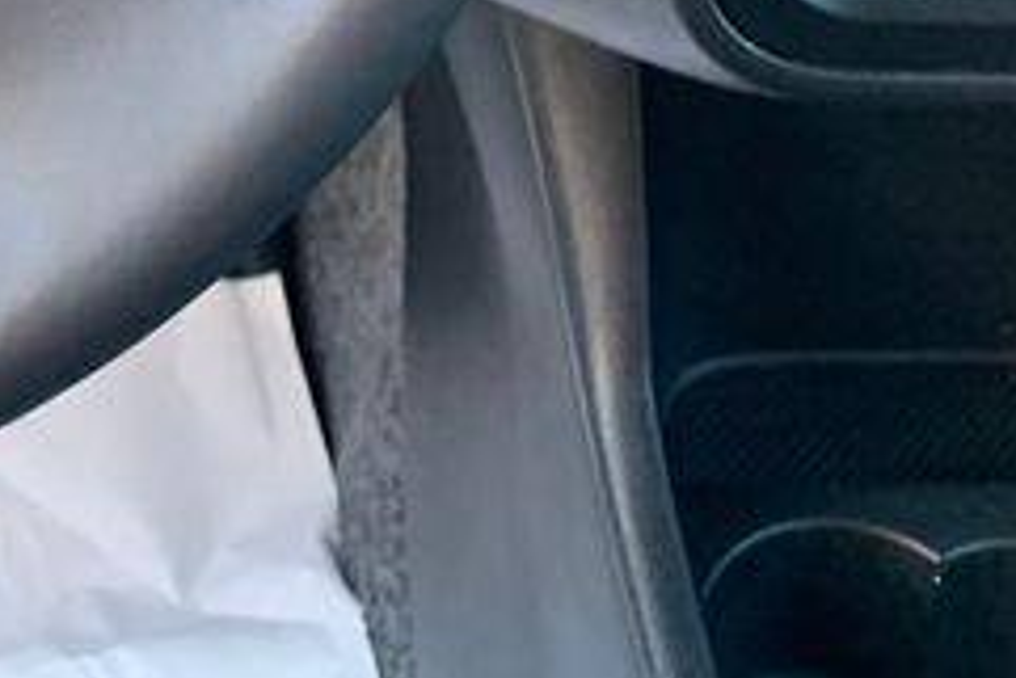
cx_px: 17
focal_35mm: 115
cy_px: -703
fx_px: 3247
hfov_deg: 17.4
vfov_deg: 10.8
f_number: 1.8
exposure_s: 1/60
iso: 100
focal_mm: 4.25
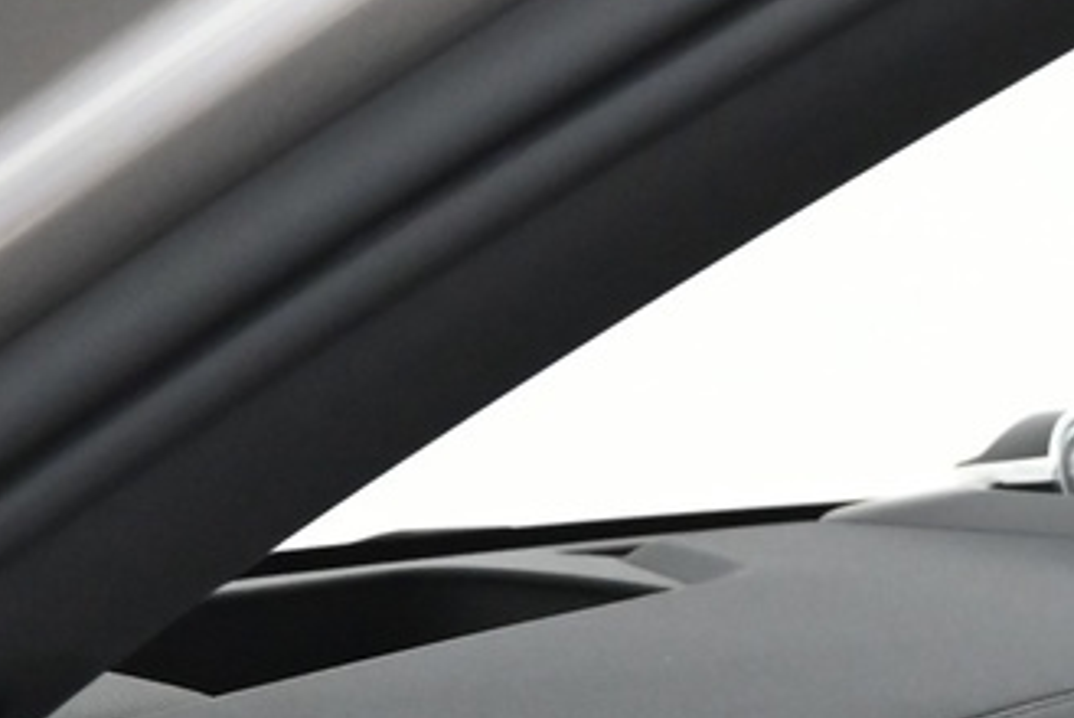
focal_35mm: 118
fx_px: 3523
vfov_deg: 10.4
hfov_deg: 13.9
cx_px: 2311
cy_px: 1557
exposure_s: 1/60
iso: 4500
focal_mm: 24
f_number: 4
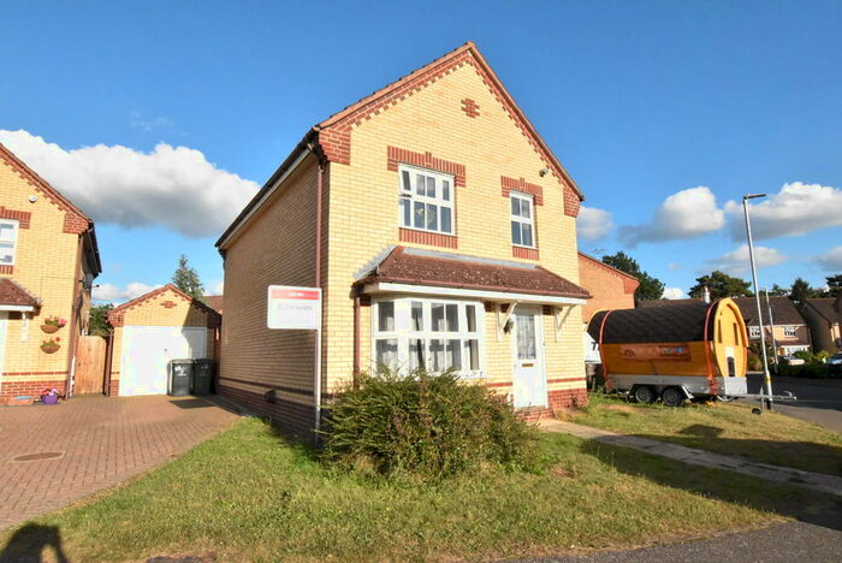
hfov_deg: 85.4
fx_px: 456
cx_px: 421
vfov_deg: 63.3
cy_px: 282
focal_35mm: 20
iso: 6400
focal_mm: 13
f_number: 20
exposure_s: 1/1600
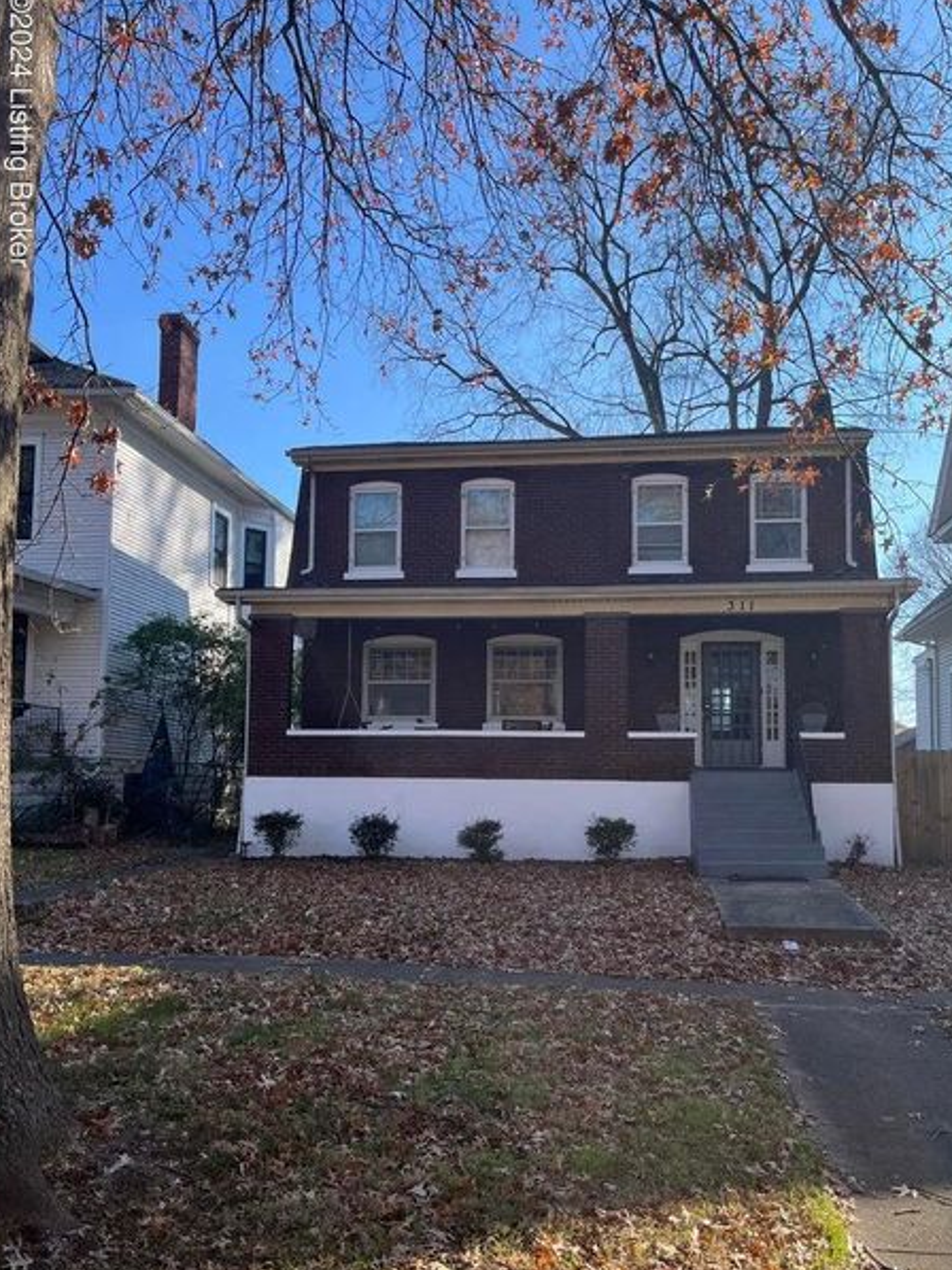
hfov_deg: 48.2
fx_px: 1064
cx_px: 504
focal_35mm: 29
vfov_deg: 61.6
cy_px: 696
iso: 50
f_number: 1.6
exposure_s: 1/1325
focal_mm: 5.1
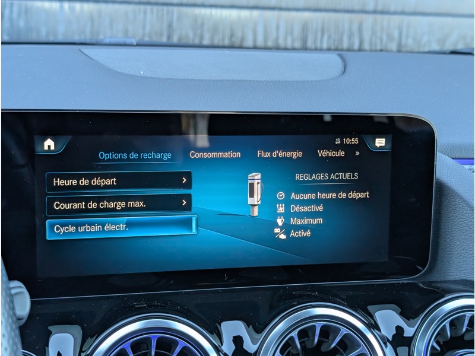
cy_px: 178
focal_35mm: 49
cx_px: 238
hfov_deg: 38.9
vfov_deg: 29.7
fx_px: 672
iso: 226
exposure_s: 1/222
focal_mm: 6.9
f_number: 1.68
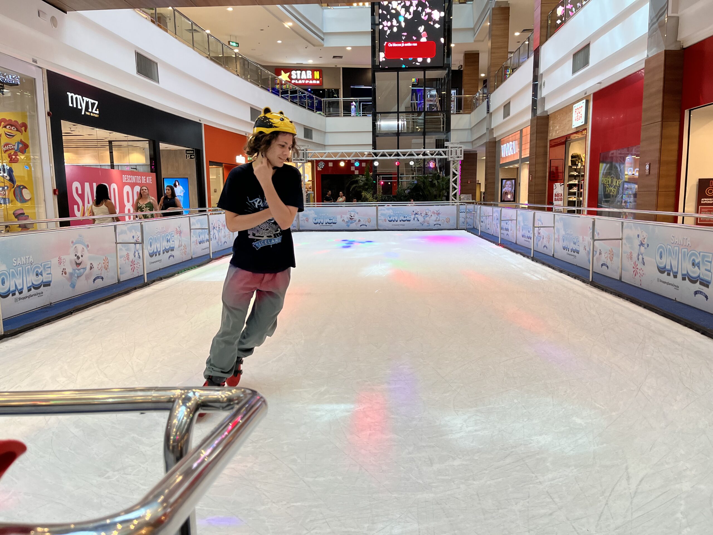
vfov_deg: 53.1
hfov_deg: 67.3
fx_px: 536
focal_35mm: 26
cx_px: 356
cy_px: 268
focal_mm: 5.1
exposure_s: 1/120
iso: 100
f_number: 1.6
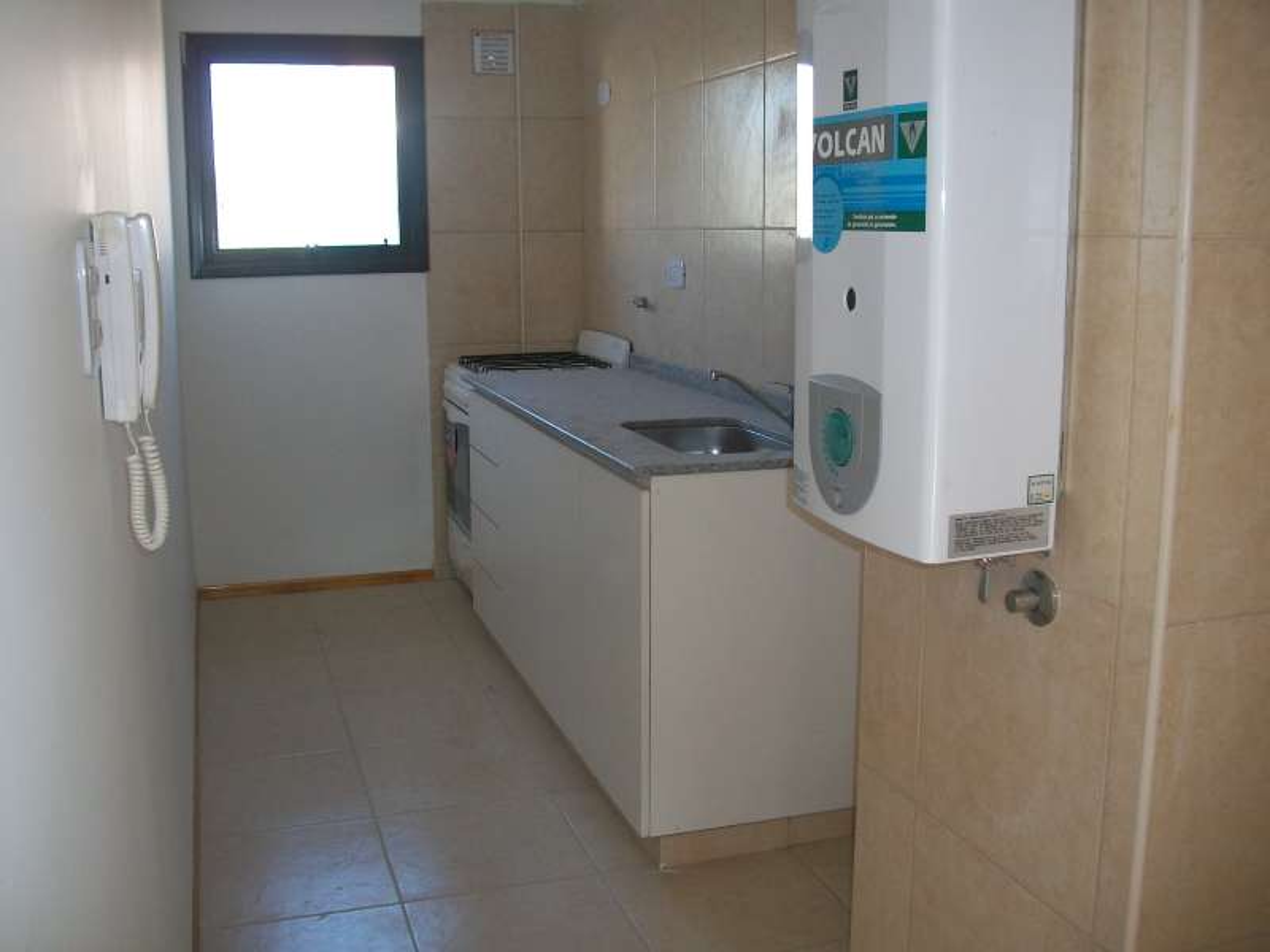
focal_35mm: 32
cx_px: 635
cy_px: 476
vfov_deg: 44.2
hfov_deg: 56.8
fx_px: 1174
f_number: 2.9
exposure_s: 1/60
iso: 80
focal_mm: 5.7
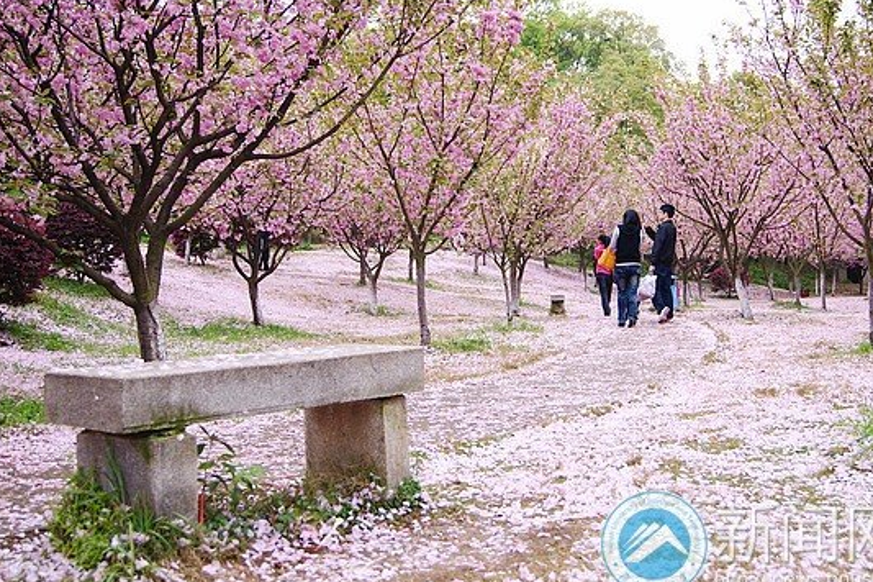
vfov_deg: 30.5
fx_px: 1067
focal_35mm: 44
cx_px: 454
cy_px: 293
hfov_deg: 44.5
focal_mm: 26
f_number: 4
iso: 100
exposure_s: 1/60
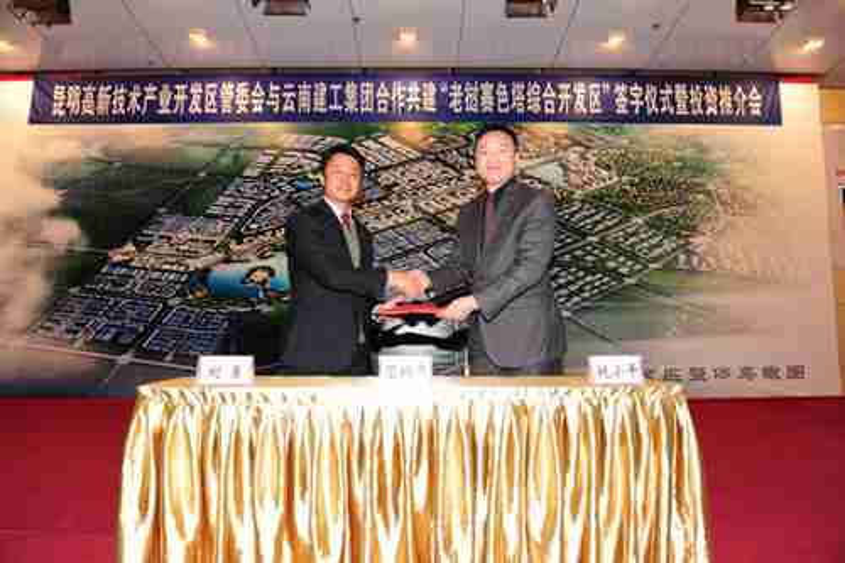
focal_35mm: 24
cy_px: 282
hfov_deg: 73.8
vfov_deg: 53.1
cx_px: 422
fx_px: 563
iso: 400
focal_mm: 24
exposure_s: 1/30
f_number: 5.6
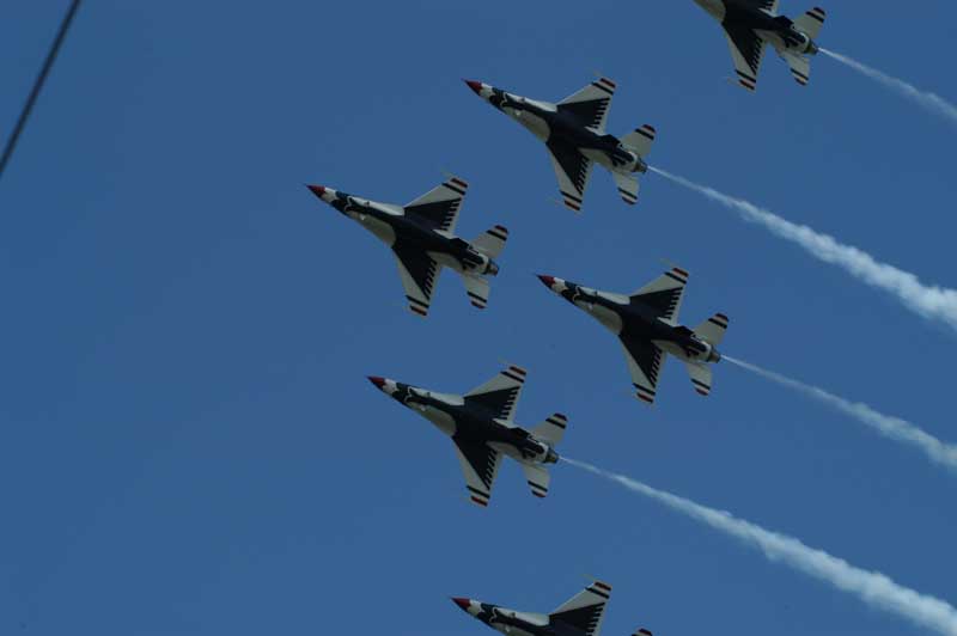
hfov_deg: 17.1
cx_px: 478
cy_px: 318
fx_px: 3187
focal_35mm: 120
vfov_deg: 11.4
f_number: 10
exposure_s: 1/400
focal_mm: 80
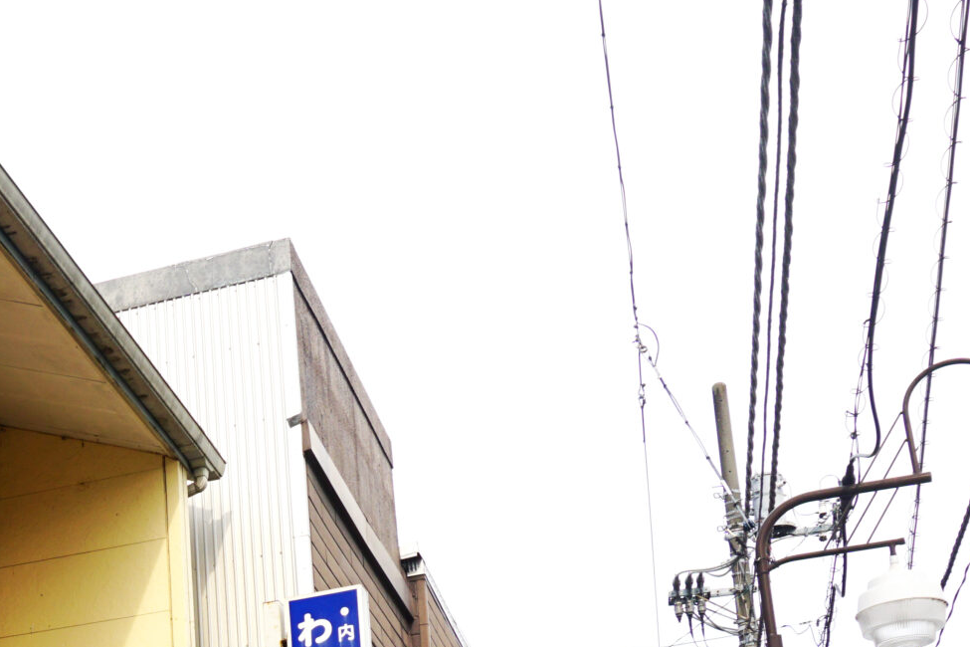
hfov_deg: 29.5
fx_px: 1697
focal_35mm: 63
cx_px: -34
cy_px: 819
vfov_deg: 20.0
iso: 100
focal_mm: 16
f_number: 9
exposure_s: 1/100
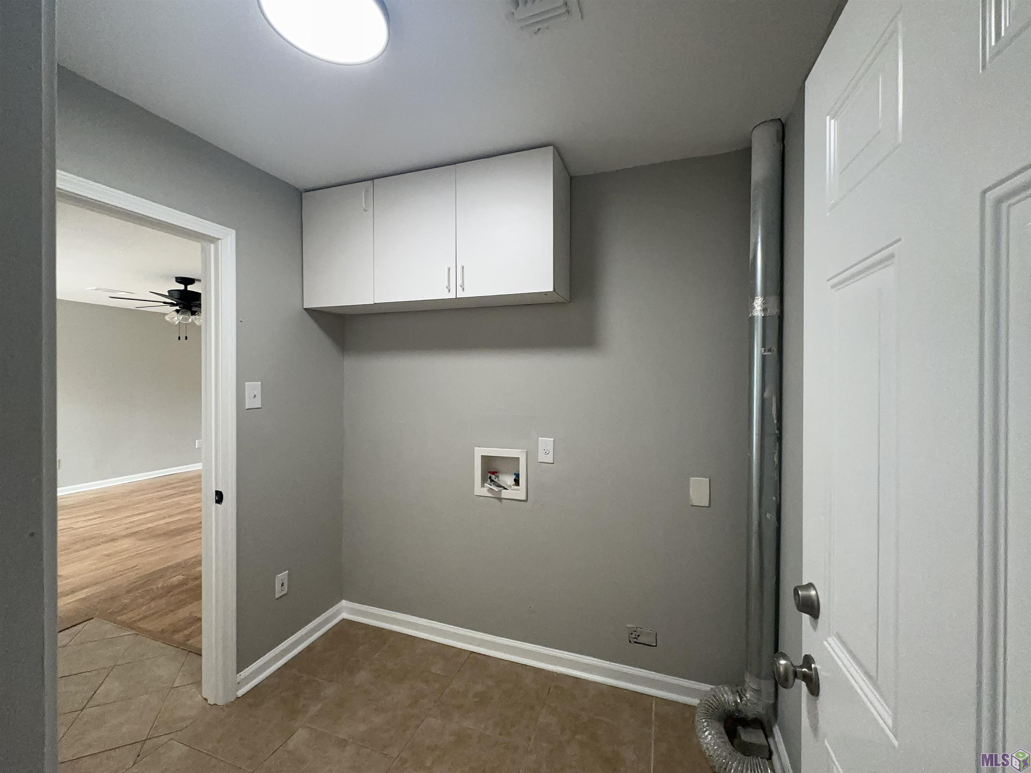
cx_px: 516
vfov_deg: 85.7
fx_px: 417
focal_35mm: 14
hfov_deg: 102.1
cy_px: 386
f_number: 2.2
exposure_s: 1/120
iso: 320
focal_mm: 2.22
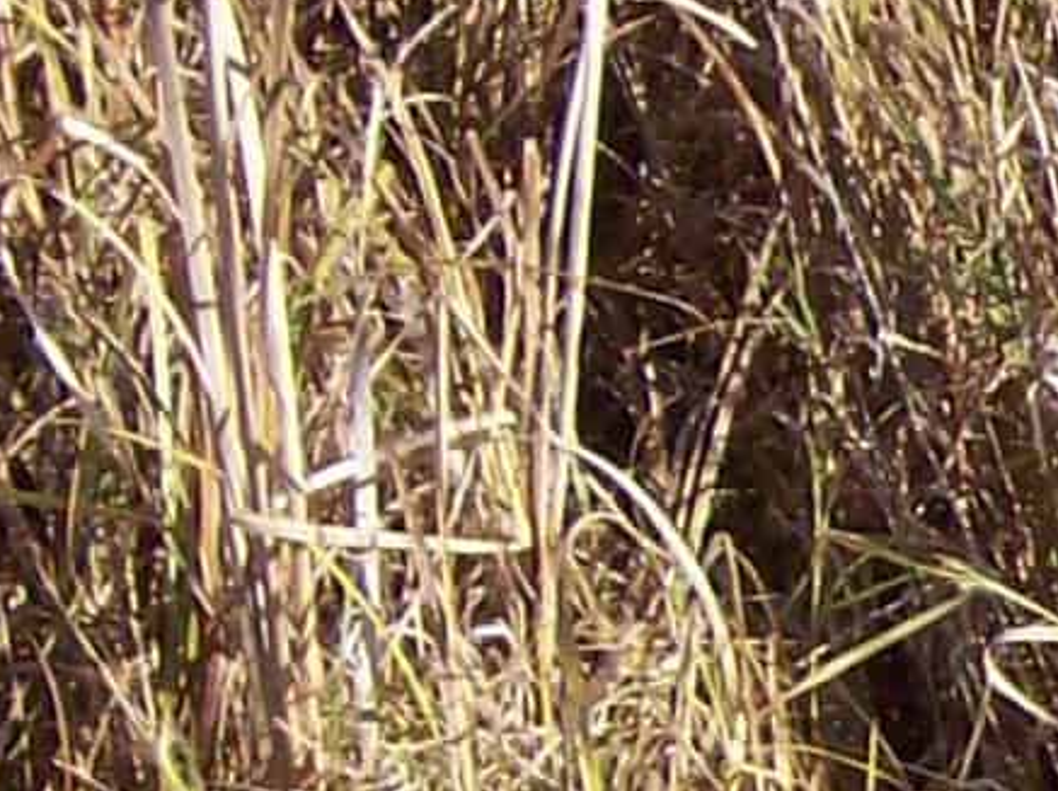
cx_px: 2419
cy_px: 254
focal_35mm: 211
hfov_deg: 8.7
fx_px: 6444
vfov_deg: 7.0
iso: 80
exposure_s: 1/406
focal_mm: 6
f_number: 4.8
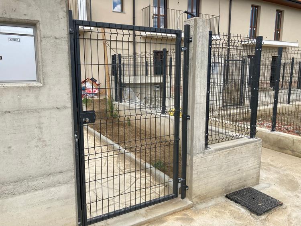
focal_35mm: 28
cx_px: 150
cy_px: 113
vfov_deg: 49.8
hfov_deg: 63.4
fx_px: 244
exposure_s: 1/656
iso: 20
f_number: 1.8
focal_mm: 3.99
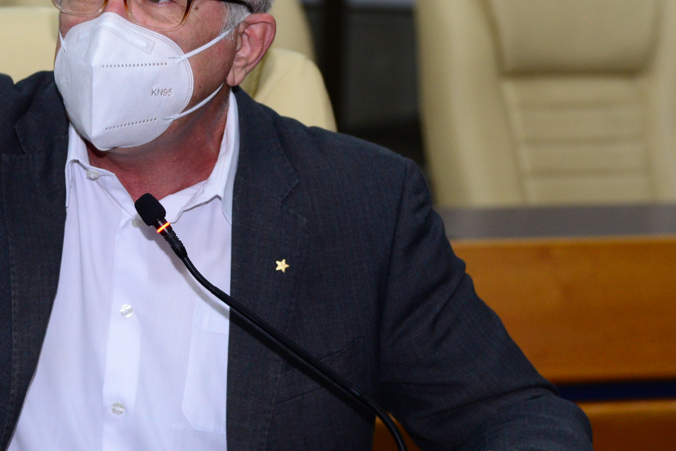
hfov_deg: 8.8
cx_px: 201
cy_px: 142
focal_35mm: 234
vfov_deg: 5.9
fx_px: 4395
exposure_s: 1/125
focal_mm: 120
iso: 2000
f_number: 4.5
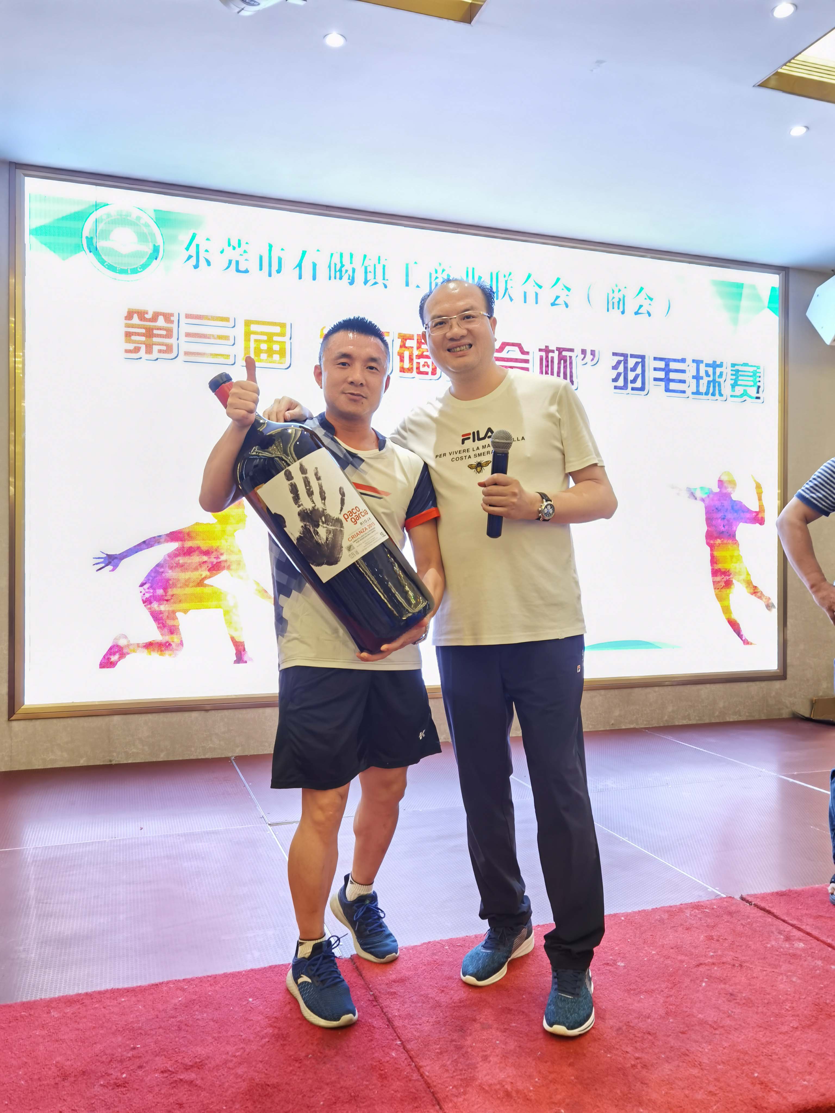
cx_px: 418
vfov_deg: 65.3
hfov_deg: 51.4
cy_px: 556
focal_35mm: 27
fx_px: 868
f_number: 1.9
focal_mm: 6.71
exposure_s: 1/54.9
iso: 50
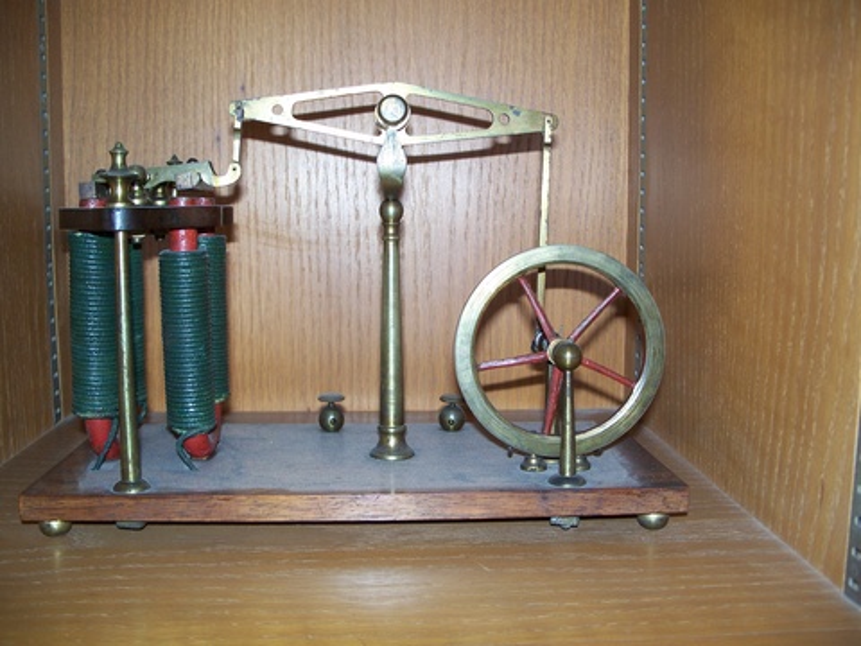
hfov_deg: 50.1
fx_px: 920
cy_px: 323
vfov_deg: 38.7
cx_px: 430
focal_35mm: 37
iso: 125
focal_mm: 7.8
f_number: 2.8
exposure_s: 1/60
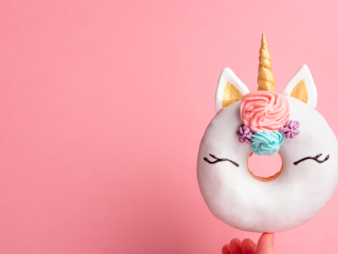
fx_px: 908
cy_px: 171
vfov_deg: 15.9
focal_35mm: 93
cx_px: 177
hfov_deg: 21.1
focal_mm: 30
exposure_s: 1/160
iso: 100
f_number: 3.2
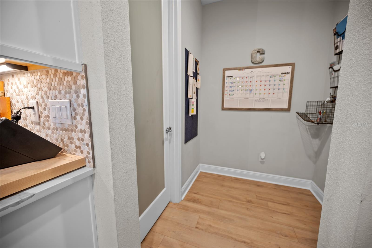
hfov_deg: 104.3
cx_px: 186
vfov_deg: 81.2
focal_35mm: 14
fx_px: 145
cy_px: 124
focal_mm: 14
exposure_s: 1/2
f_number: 4
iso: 100
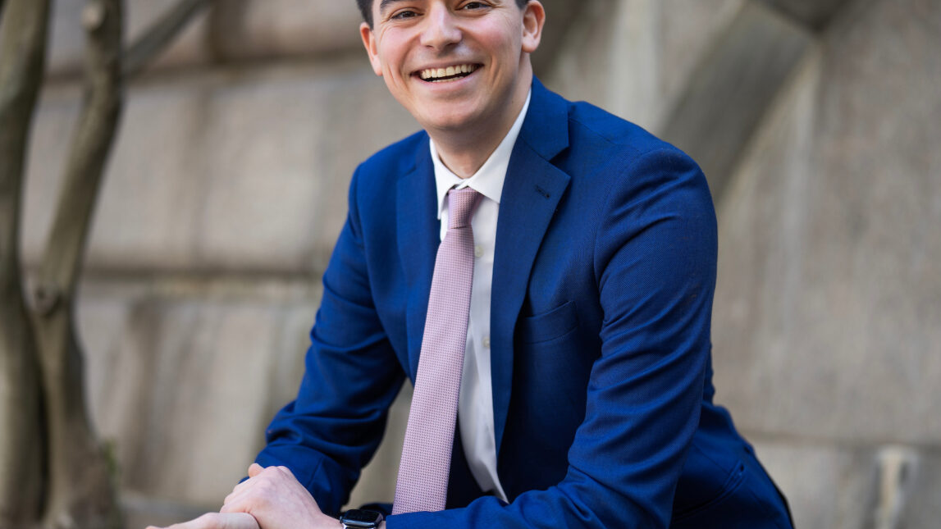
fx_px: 1846
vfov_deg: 16.3
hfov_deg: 28.6
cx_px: 435
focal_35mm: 74
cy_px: 278
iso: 125
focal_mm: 50
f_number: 1.4
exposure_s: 1/800
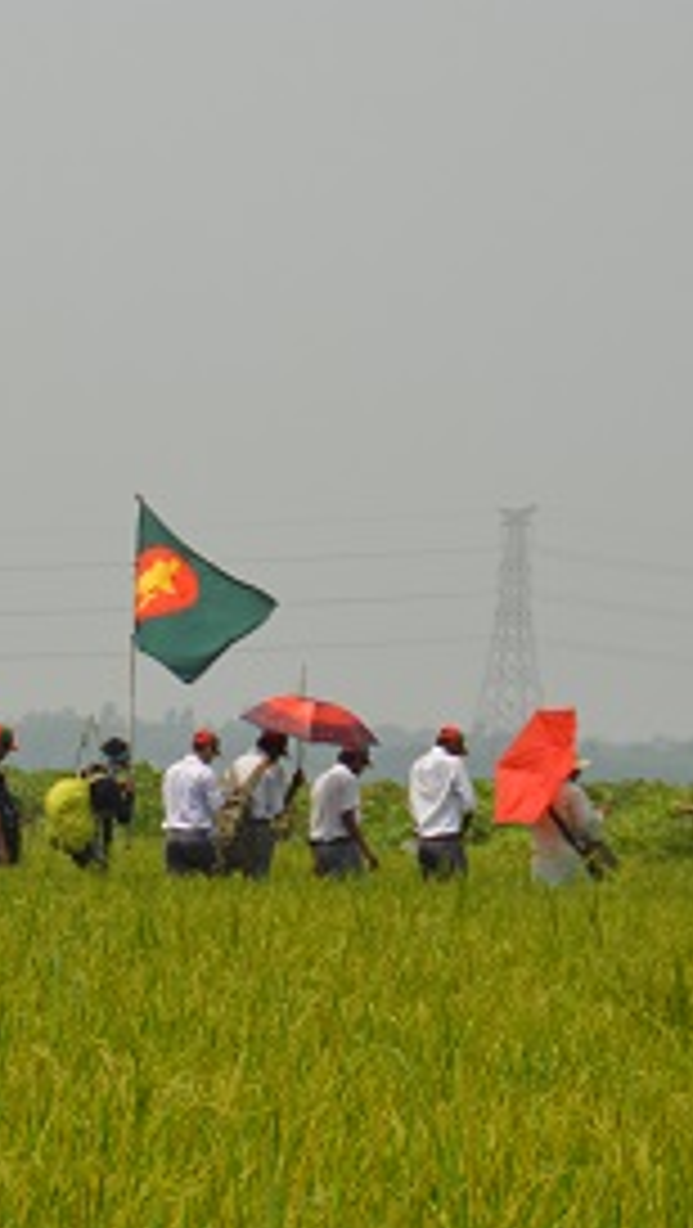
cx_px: -243
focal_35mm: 258
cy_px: 630
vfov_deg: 8.3
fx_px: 8415
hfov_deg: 4.7
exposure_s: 1/500
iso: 100
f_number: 5.6
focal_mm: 75
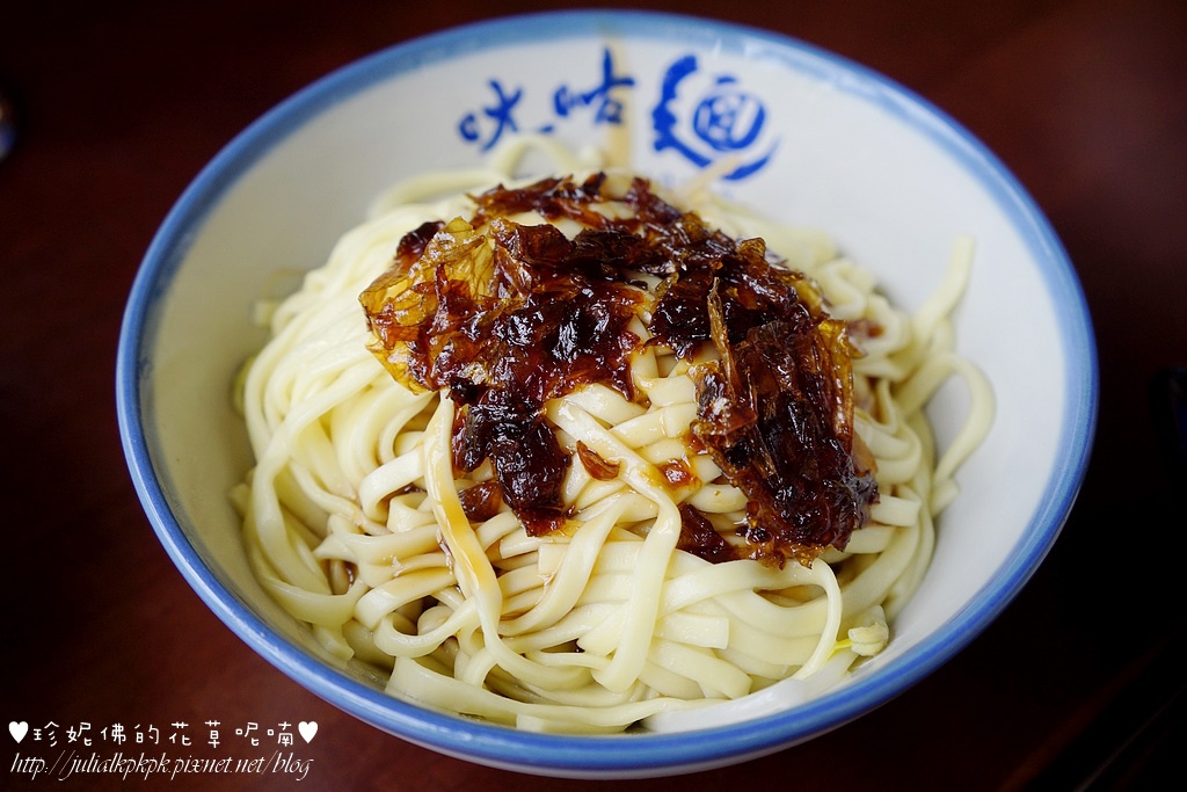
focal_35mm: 40
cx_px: 594
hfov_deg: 47.9
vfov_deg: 33.0
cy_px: 396
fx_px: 1335
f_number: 4
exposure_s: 1/60
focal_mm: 27
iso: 200
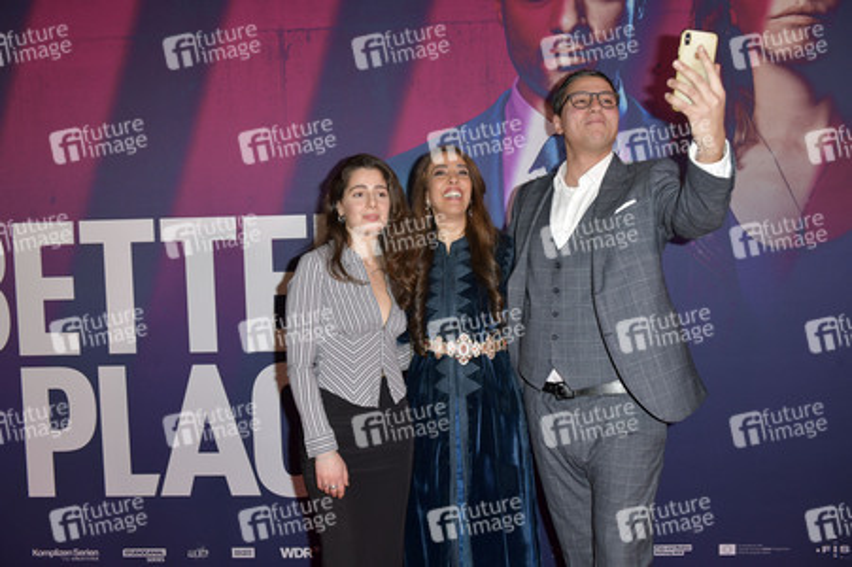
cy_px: 284
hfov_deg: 53.2
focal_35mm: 36
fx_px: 851
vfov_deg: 36.8
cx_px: 426
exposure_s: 1/200
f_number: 5.6
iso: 800
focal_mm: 36
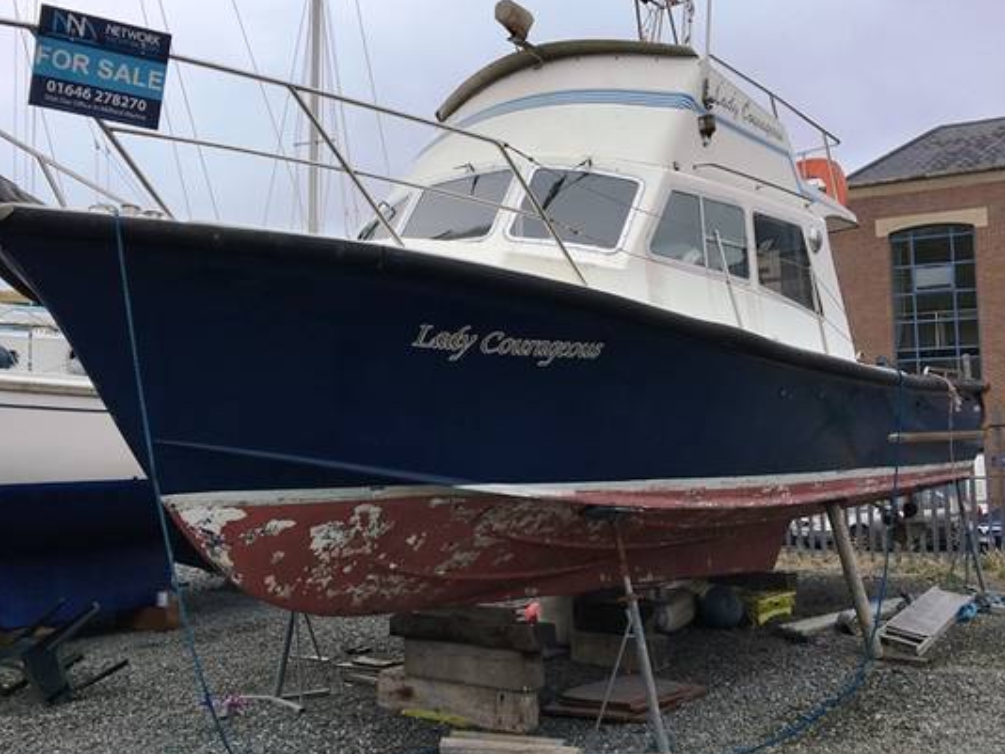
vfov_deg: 37.7
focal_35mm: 38
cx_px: 461
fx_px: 1104
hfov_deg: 48.9
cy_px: 368
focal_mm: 4.15
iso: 25
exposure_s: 1/927
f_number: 2.2
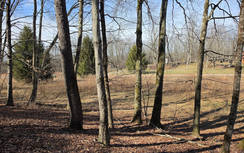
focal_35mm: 25
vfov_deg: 49.2
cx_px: 125
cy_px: 83
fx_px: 166
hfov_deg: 72.5
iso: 64
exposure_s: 1/3717
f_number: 1.4
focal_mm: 6.5
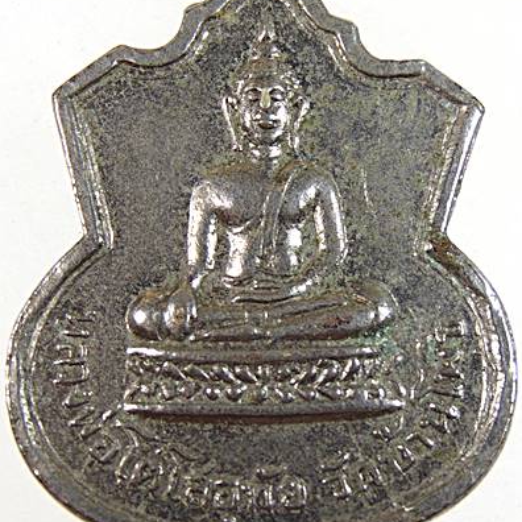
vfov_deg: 34.0
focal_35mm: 50
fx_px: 853
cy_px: 248
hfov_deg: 34.0
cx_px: 262
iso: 100
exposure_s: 1/30
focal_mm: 7.6
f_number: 3.3
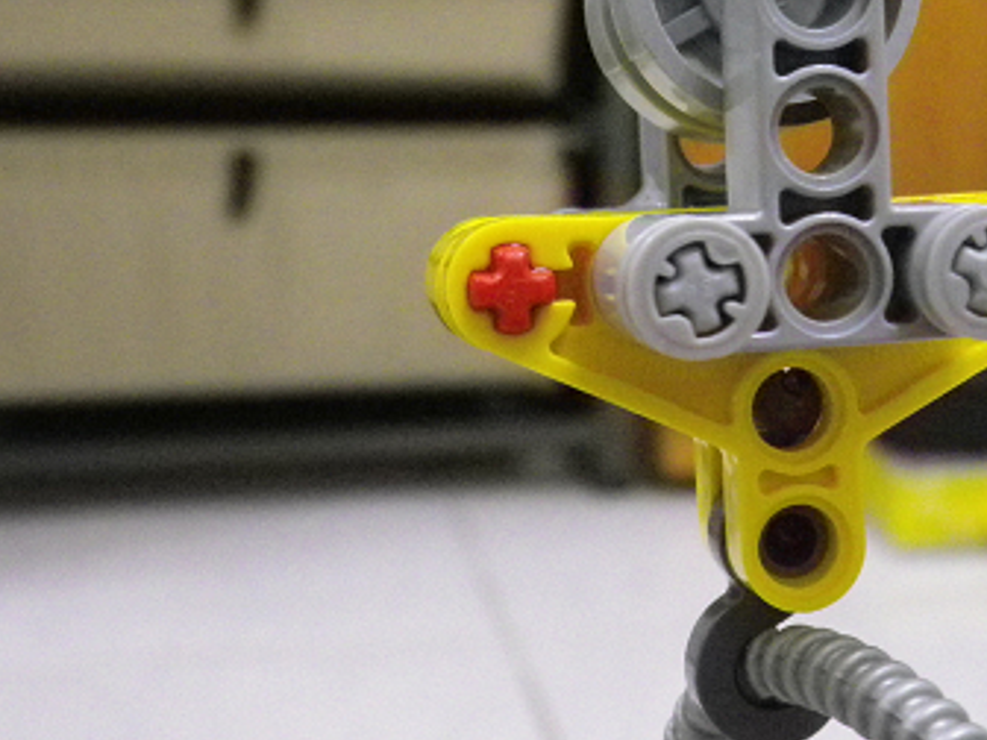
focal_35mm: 78
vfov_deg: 18.7
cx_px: 893
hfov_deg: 24.3
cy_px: 162
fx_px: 2224
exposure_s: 1/30
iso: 800
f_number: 3.9
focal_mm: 7.3
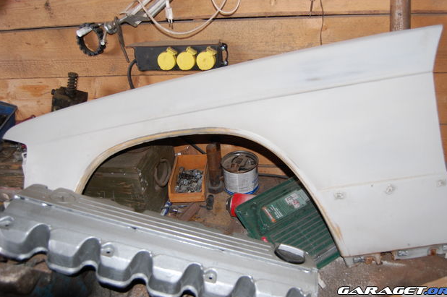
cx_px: 230
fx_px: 366
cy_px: 144
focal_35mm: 30
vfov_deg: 44.2
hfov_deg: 62.8
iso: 400
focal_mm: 19
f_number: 3.5
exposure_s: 1/60
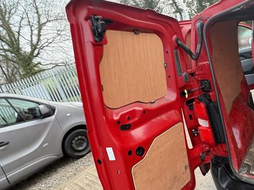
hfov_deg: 62.7
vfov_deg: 51.3
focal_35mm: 27
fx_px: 198
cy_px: 94
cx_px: 181
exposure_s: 1/99
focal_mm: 2.22
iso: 200
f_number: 2.2
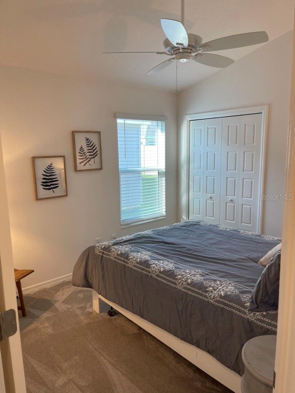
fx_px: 295
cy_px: 196
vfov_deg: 67.3
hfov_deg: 53.1
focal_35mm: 26
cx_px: 148
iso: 64
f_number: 1.6
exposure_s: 1/120
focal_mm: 5.1
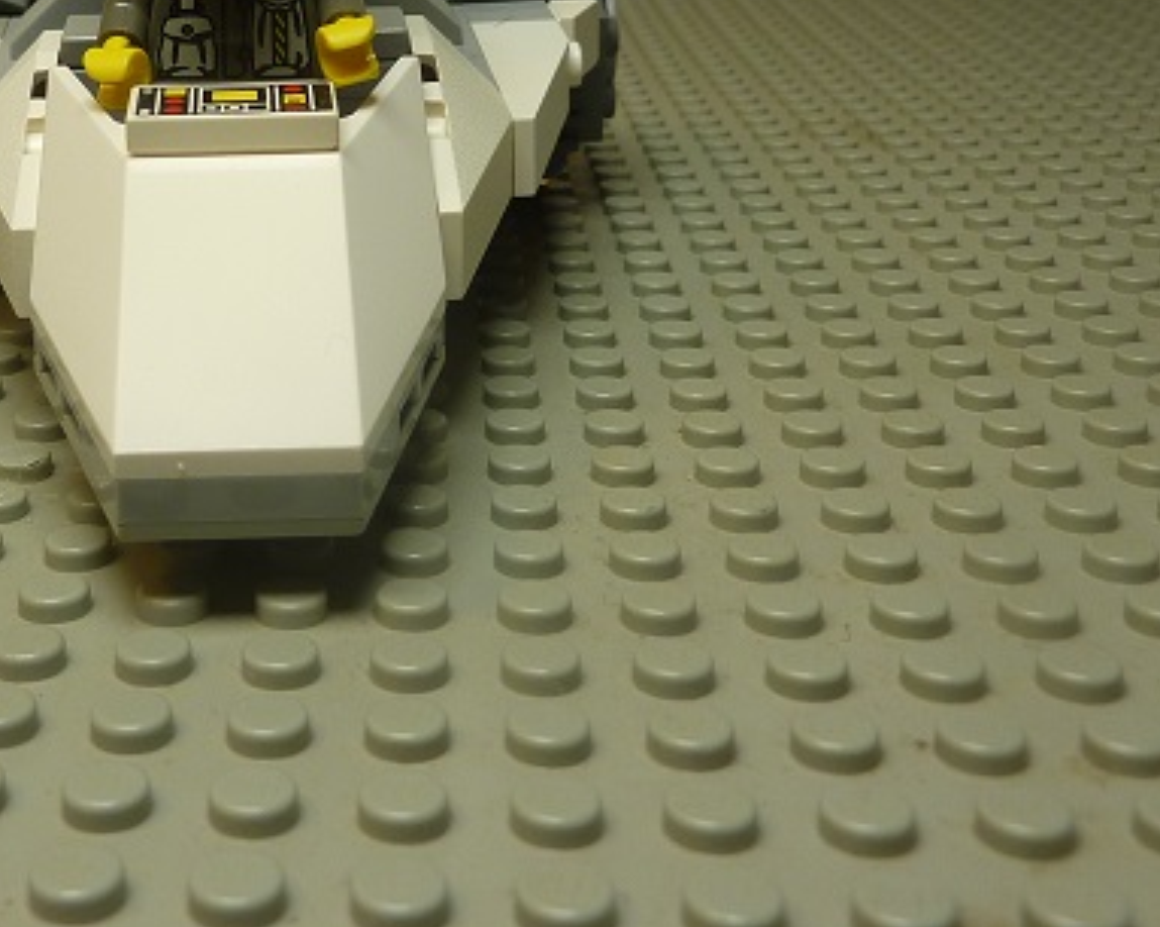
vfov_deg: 28.5
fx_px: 1750
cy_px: 85
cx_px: 251
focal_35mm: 51
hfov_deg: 35.6
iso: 80
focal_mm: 4.1
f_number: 3.3
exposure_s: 1/80
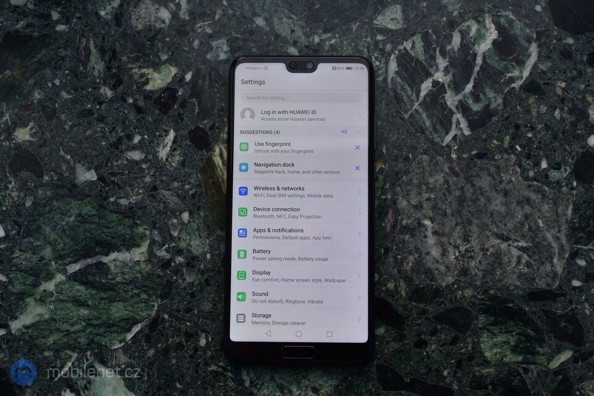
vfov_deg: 25.1
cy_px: 198
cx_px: 297
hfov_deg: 36.9
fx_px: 891
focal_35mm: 54
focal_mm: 36
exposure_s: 1/200
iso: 400
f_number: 7.1
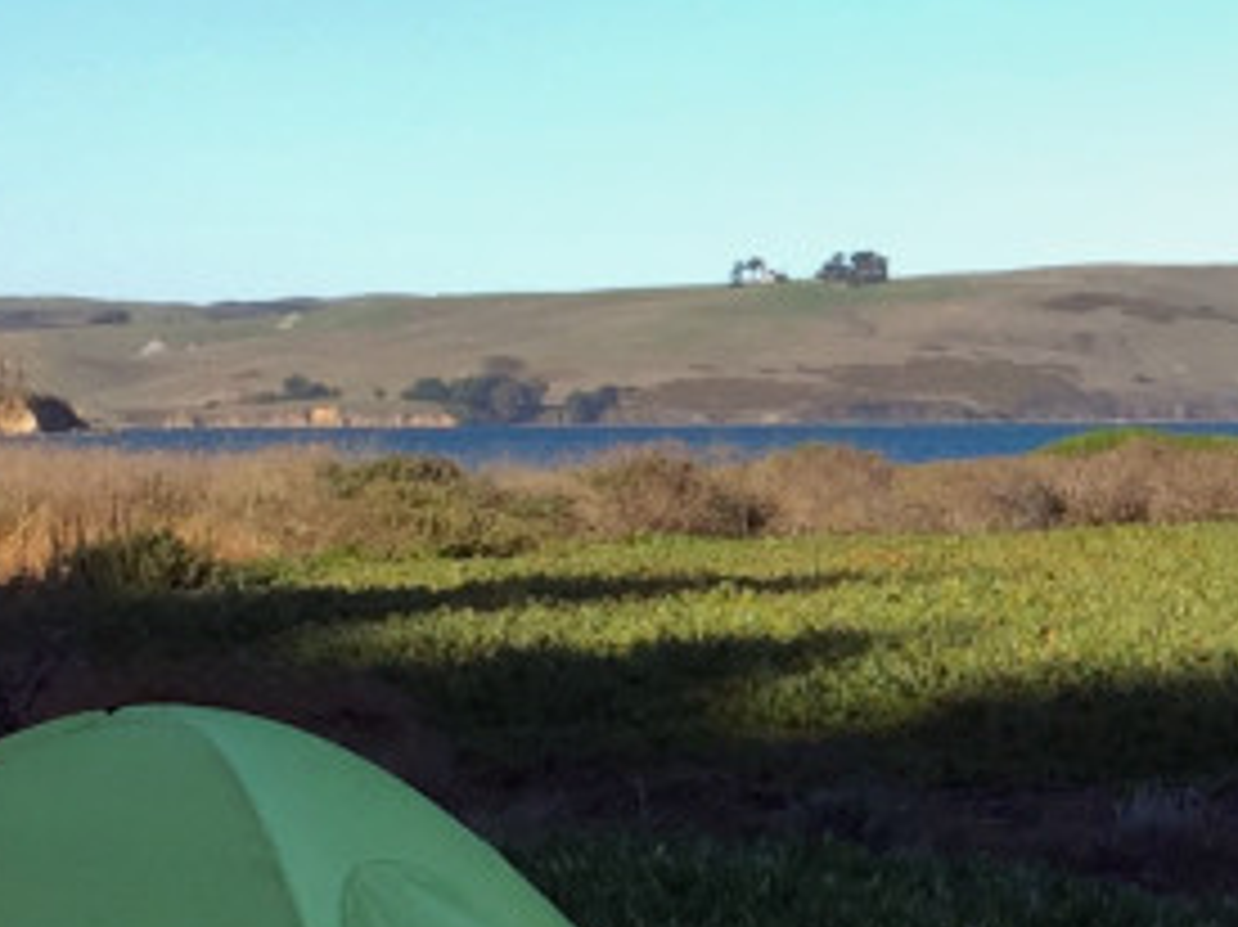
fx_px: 5076
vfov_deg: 10.4
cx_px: 1643
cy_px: 842
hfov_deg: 13.4
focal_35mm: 142
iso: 32
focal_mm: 4.15
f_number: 2.2
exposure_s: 1/842
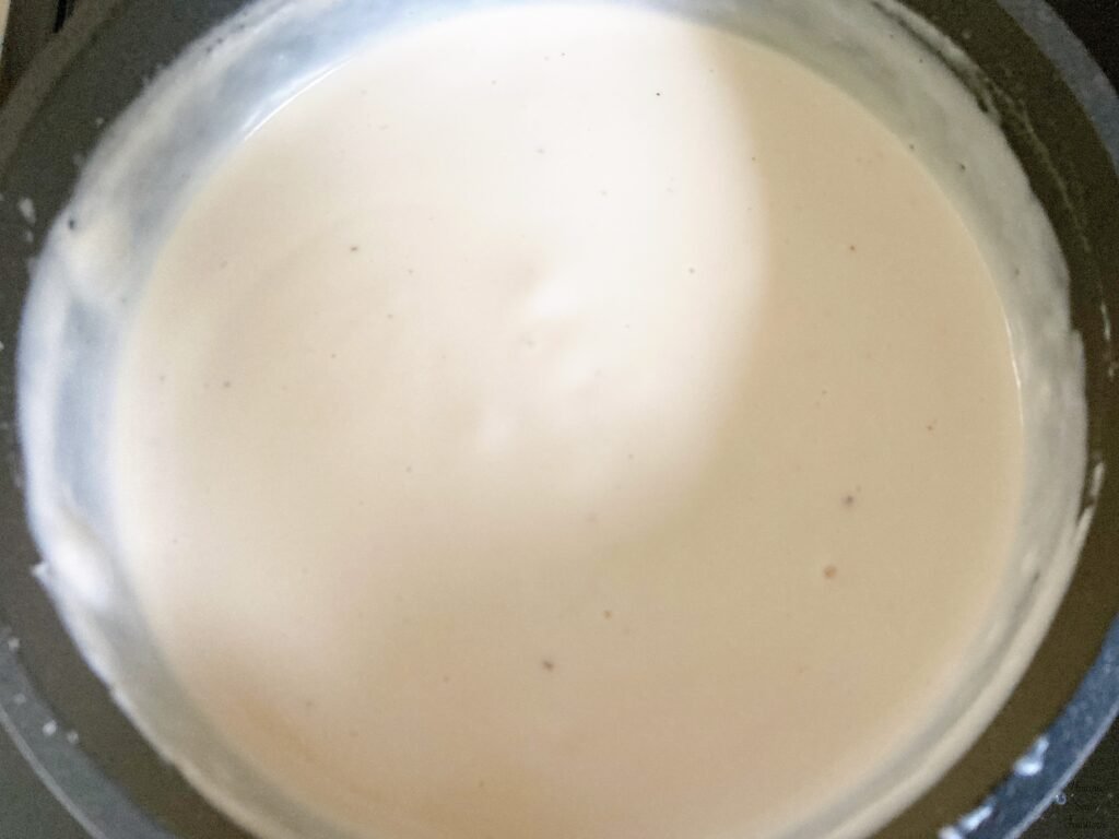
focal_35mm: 28
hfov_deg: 63.4
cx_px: 560
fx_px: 905
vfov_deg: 49.7
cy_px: 420
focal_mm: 3.99
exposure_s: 1/44
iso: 320
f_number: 1.8
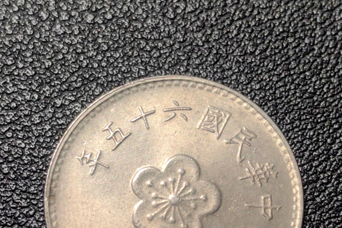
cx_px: 172
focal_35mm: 95
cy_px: 194
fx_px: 902
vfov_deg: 14.3
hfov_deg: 21.5
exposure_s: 1/128
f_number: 2
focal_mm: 5.75
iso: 50
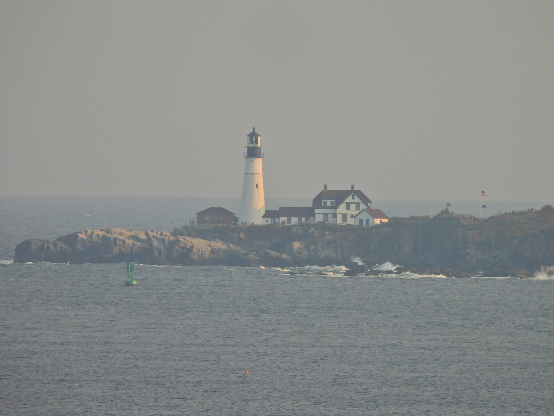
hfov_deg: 2.0
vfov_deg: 1.5
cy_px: 208
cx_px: 277
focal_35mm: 1000
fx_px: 16004
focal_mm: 178
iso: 110
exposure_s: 1/500
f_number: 5.6
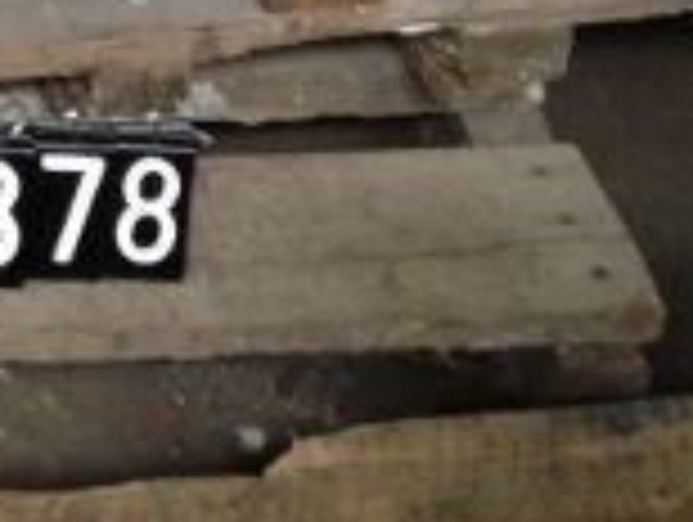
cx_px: -428
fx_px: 2907
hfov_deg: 12.7
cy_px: -531
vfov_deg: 9.6
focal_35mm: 145
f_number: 2.4
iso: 125
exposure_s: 1/20
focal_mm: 4.28
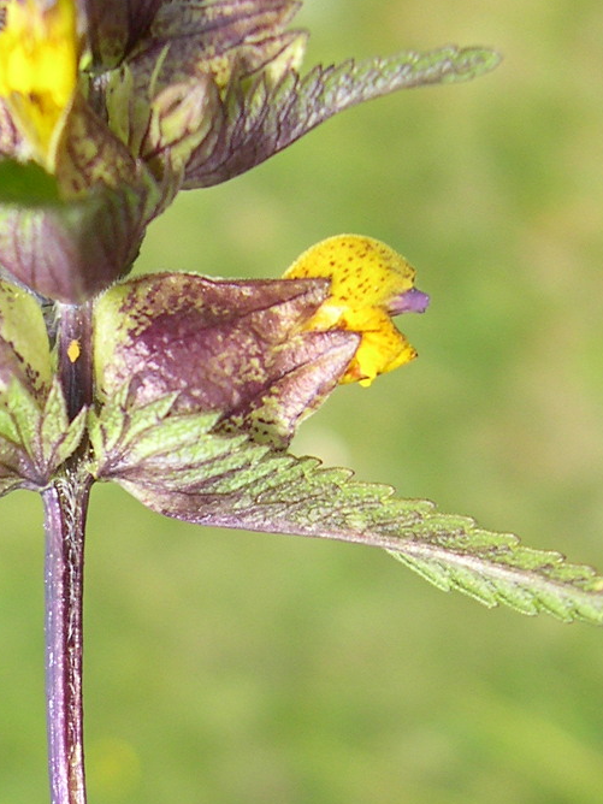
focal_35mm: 91
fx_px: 2114
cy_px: 714
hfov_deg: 16.1
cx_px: 72
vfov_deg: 21.1
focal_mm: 8
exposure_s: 1/536
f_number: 2.8
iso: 100
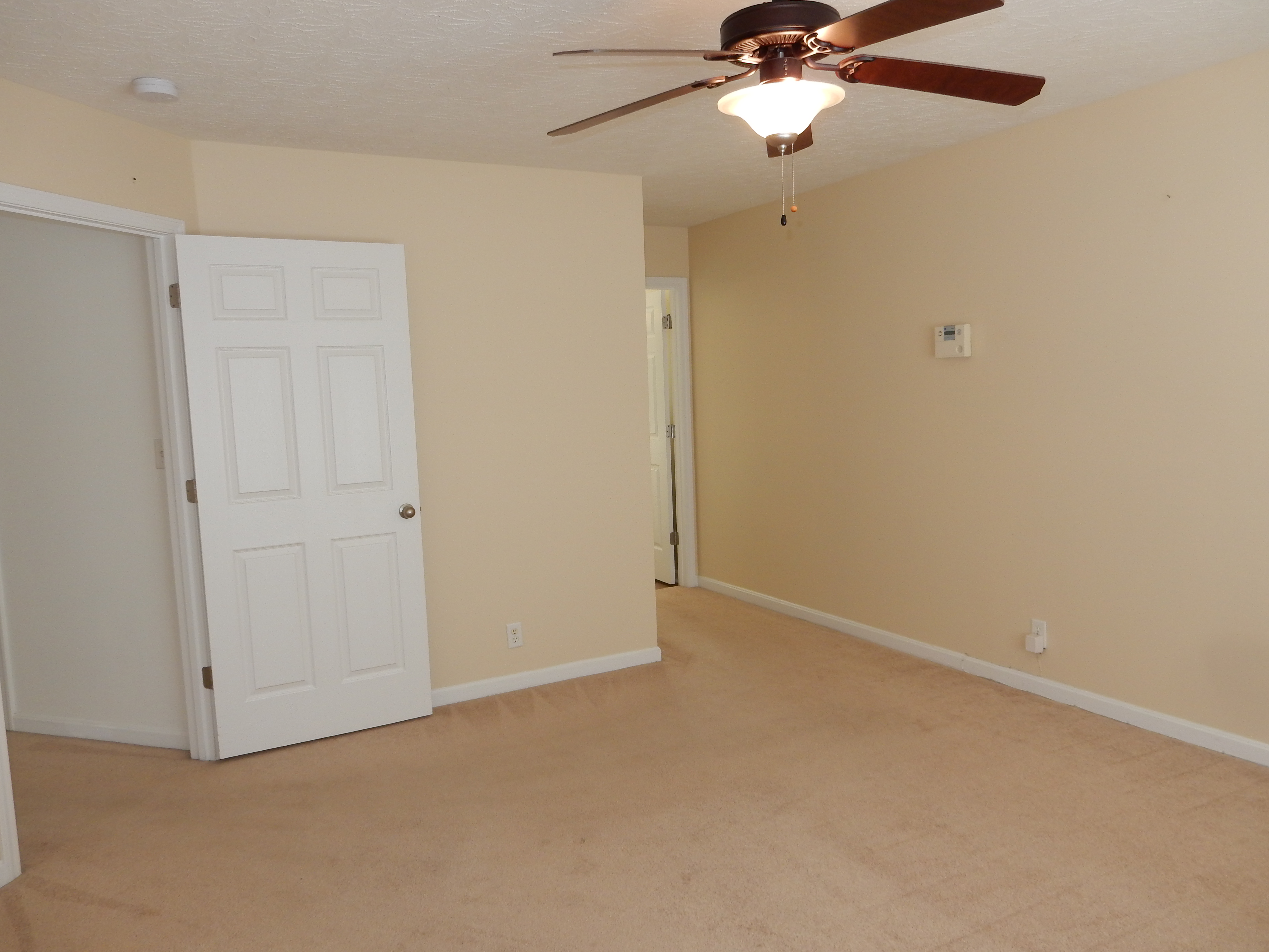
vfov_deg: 54.9
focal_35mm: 25
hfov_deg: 69.4
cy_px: 476
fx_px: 916
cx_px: 634
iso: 125
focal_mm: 4.5
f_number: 3.7
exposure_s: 1/50
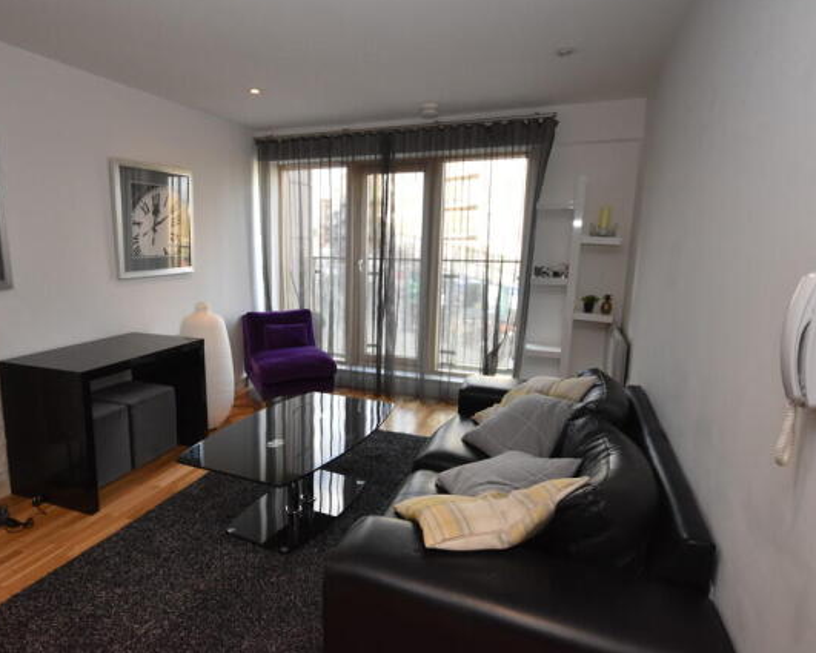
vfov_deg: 61.8
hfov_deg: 73.0
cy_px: 325
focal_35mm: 23
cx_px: 339
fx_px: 545
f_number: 4.5
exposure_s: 1/125
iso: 1100
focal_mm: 13
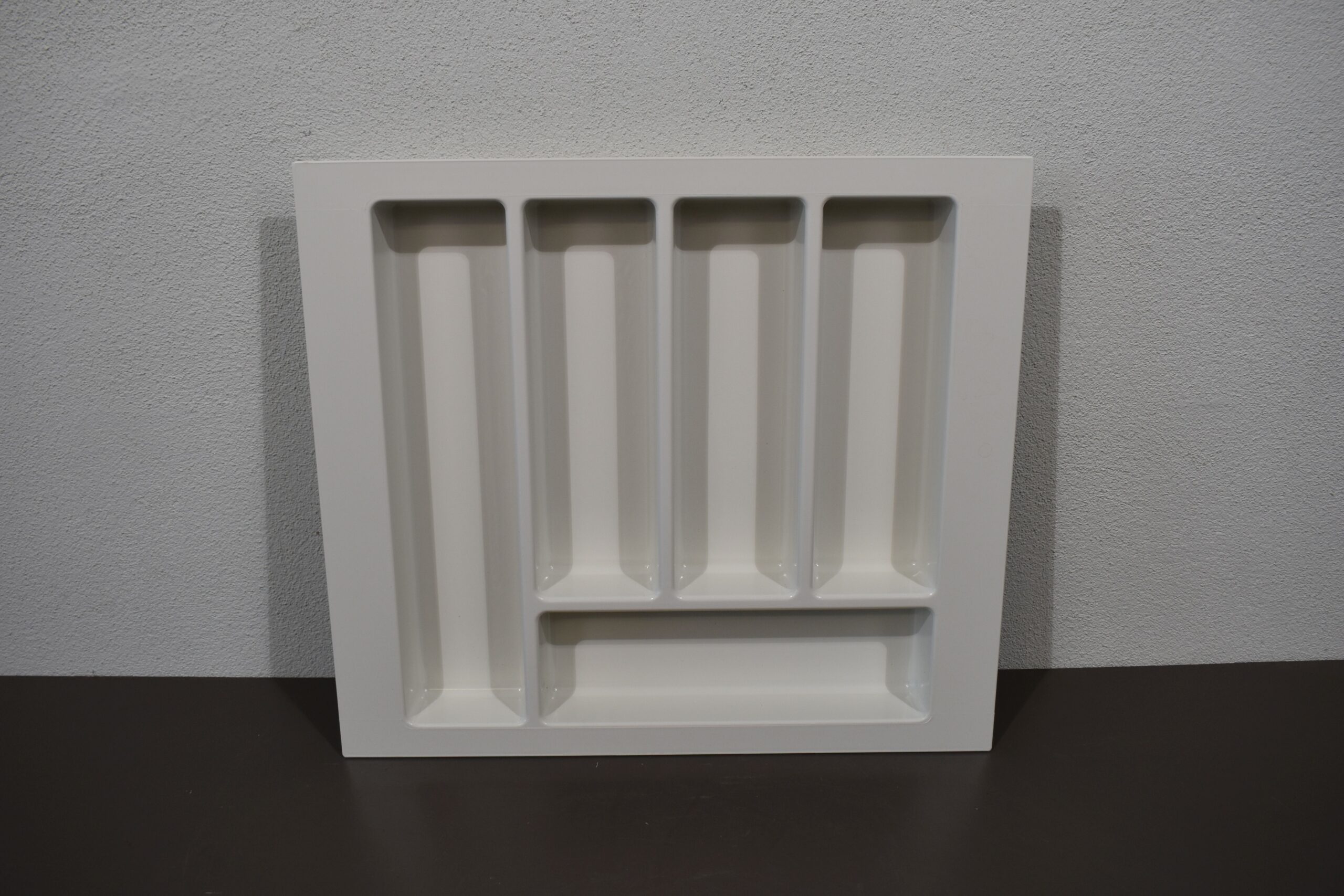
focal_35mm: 33
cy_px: 448
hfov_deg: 57.2
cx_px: 672
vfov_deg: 40.0
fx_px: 1232
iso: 250
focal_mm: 22
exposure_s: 1/125
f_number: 5.6
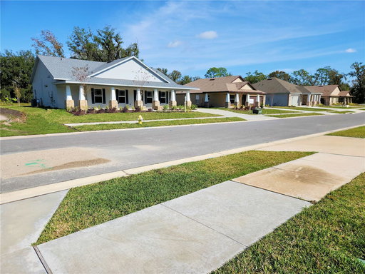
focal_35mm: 23
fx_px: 243
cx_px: 182
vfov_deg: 58.9
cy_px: 137
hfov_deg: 73.9
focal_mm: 5.4
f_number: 1.8
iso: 20
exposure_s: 1/2128
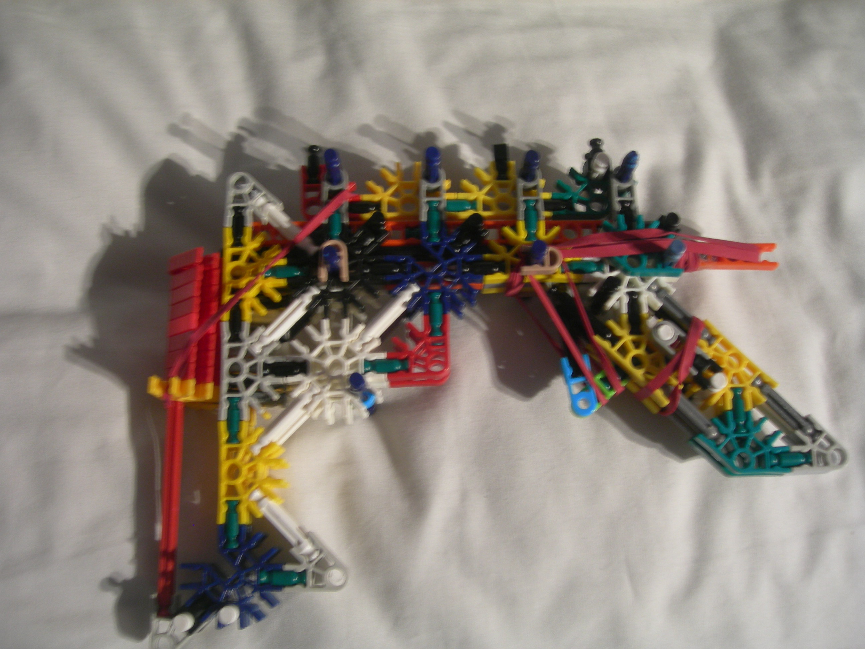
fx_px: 950
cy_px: 324
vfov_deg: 37.7
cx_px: 432
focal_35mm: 38
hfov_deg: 49.0
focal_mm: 7.8
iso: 98
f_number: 2.8
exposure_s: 1/4
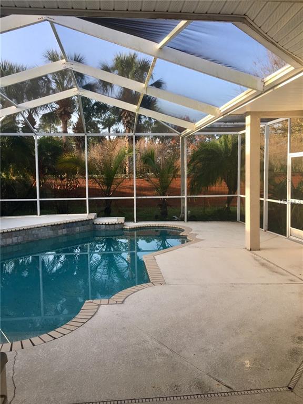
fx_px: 338
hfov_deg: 48.2
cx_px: 152
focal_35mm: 29
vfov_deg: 61.7
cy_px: 202
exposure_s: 1/155
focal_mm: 4.15
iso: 25
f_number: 2.2
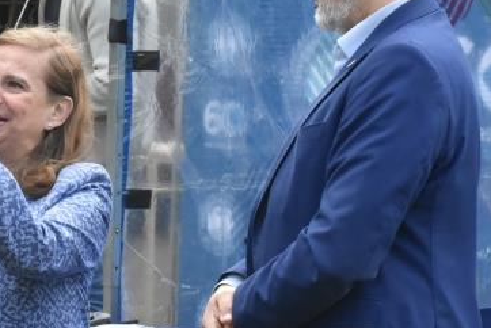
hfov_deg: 7.8
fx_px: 3590
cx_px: 103
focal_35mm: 263
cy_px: 188
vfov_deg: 5.2
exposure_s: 1/400
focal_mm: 62
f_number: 10
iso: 1600
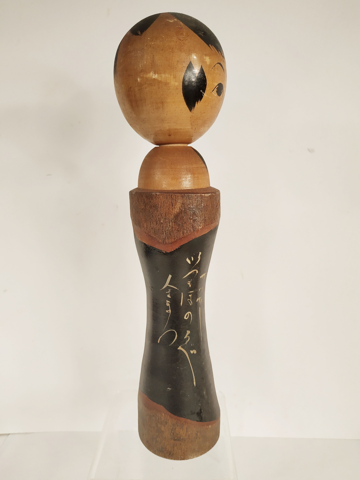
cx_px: 180
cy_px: 240
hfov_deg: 56.8
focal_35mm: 24
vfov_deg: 71.6
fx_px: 333
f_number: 1.9
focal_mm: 3.94
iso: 125
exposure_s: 1/100
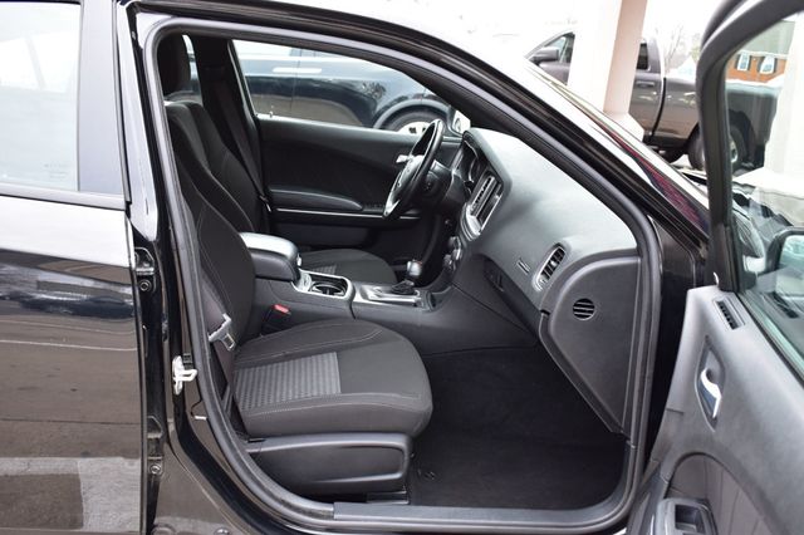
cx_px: 402
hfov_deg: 53.2
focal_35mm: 36
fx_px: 804
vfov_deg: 36.8
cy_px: 268
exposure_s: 1/15
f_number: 6.3
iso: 640
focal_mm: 24
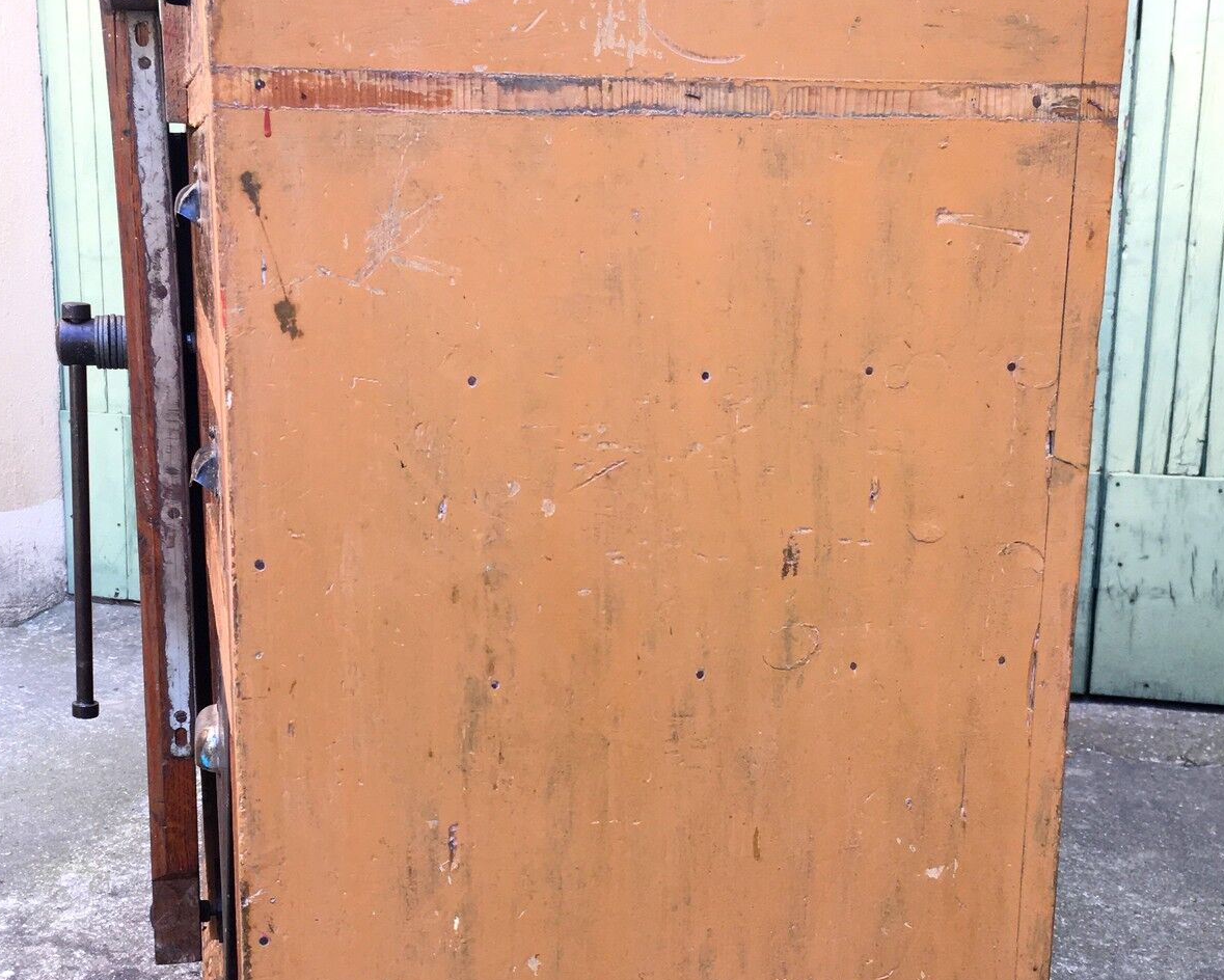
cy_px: 612
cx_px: 602
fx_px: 1739
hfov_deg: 38.8
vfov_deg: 31.3
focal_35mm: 48
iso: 40
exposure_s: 1/100
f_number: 2.2
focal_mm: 4.15
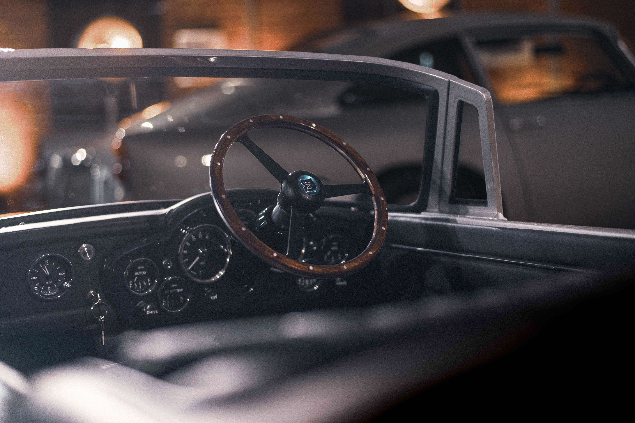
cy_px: 212
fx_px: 882
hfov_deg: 39.6
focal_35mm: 50
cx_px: 318
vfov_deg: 27.0
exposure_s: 1/250
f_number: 1.8
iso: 400
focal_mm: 50
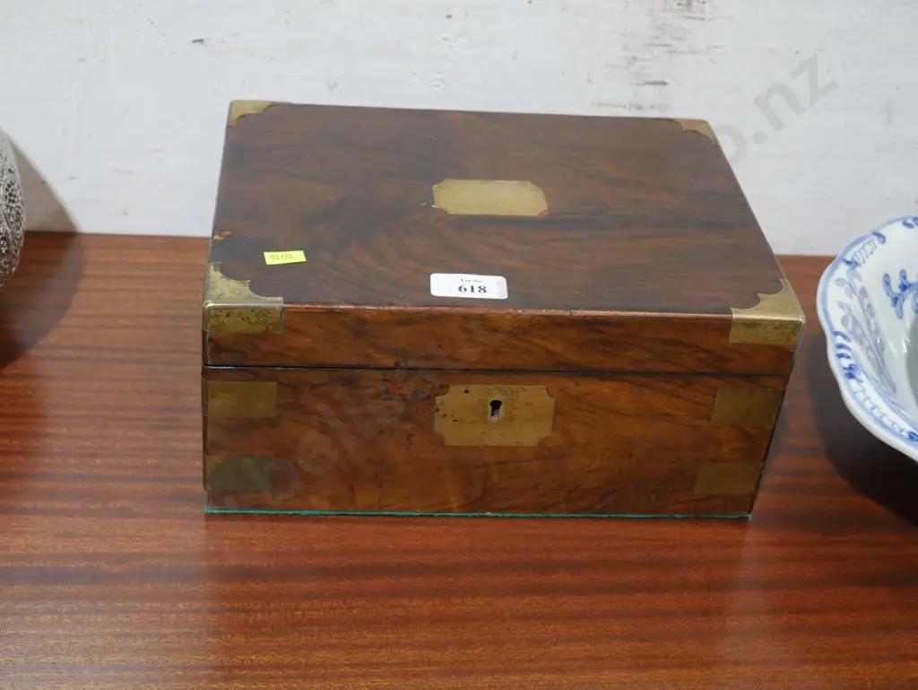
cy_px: 345
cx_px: 459
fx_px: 1327
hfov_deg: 38.2
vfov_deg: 29.1
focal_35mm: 50
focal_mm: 25
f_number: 5.3
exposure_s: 1/60
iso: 800
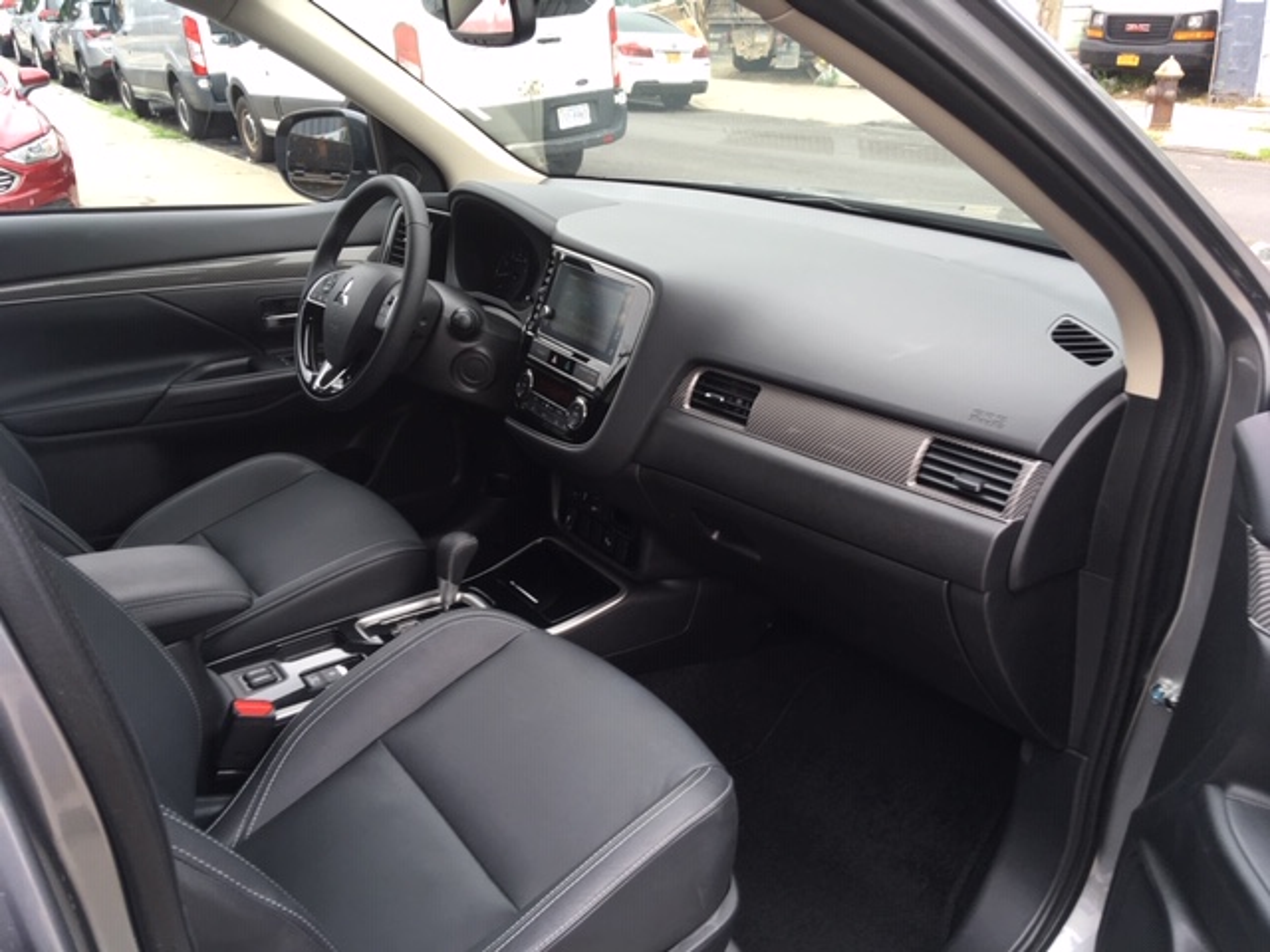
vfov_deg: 48.2
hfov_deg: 61.7
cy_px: 476
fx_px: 1064
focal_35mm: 29
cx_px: 635
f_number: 2.2
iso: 25
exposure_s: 1/120
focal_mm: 4.15
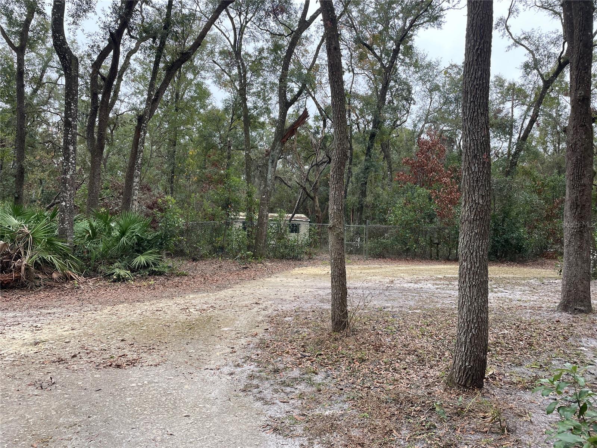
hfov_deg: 67.3
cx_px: 298
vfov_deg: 53.1
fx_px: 448
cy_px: 224
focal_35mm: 26
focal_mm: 4.2
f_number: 1.6
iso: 32
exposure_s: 1/374
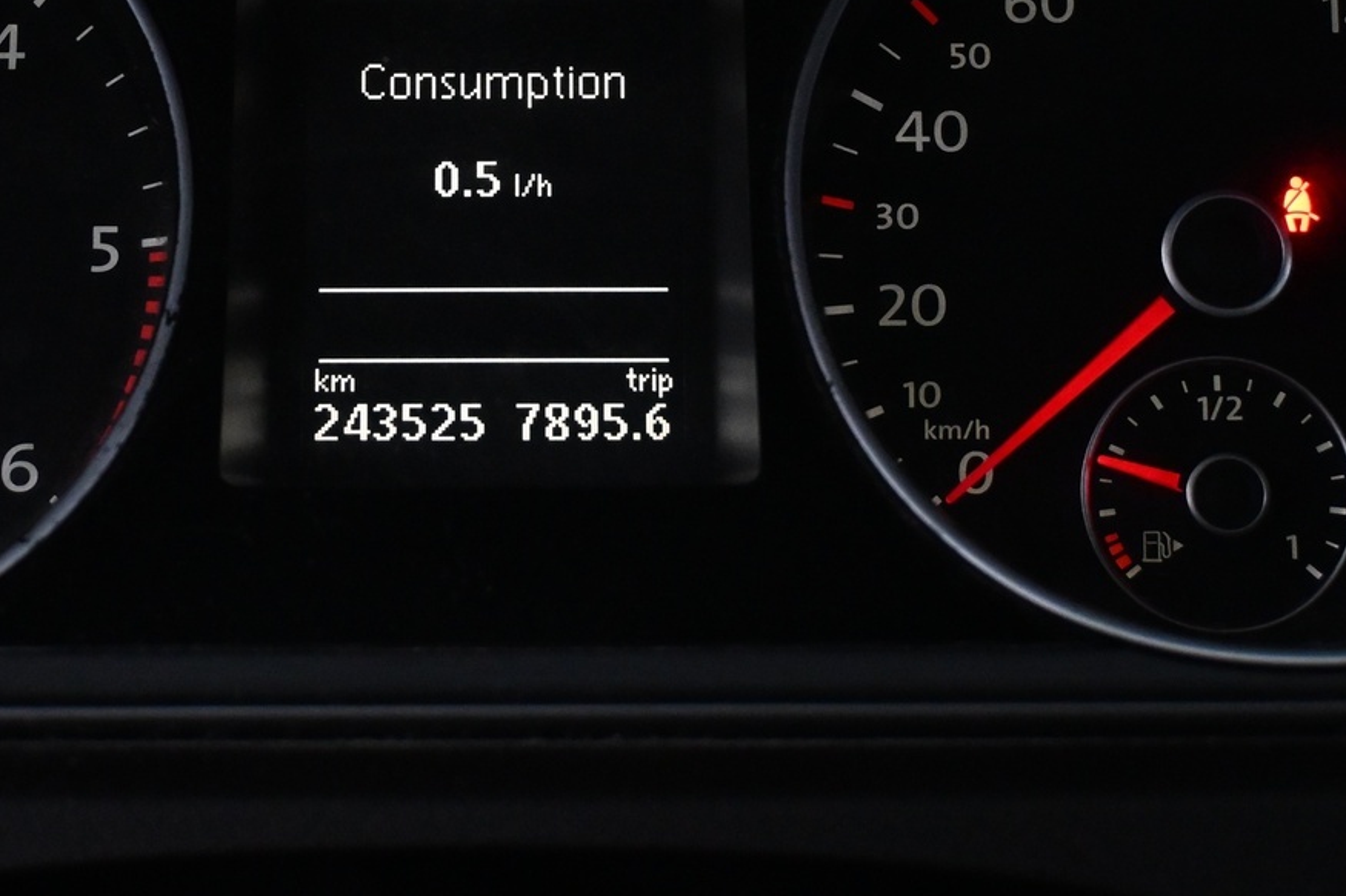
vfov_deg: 15.5
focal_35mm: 87
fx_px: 3269
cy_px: 114
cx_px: 471
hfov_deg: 23.2
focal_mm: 31.5
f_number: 5
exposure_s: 1/80
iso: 3200
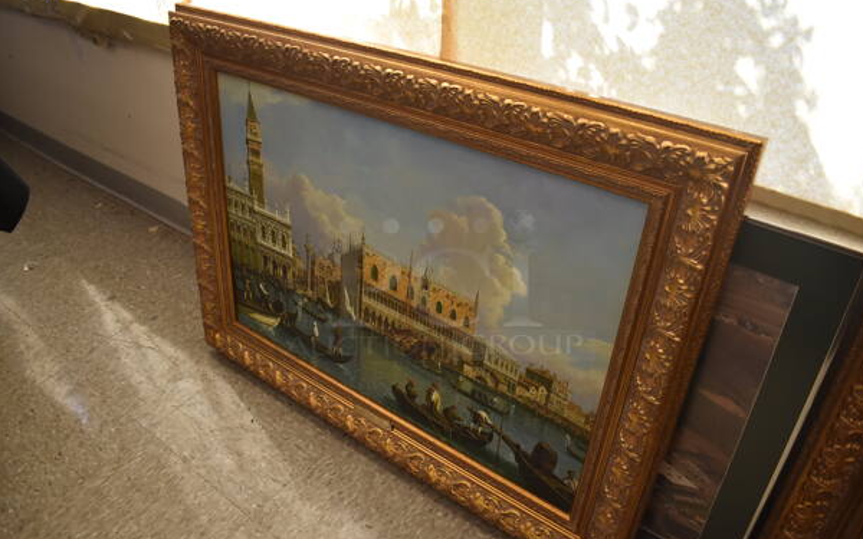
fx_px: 659
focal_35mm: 28
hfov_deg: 66.5
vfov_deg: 44.5
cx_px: 436
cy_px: 285
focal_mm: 18
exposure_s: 1/250
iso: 800
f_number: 3.5
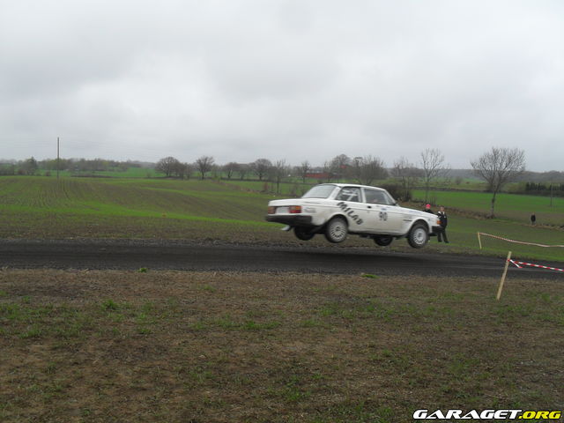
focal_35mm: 35
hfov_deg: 52.6
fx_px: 570
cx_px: 282
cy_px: 212
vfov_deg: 40.7
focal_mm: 6.3
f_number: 3.2
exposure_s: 1/350
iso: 100
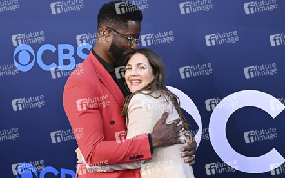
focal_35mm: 52
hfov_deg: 38.9
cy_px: 87
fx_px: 404
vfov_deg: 24.9
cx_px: 140
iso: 400
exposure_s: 1/200
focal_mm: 50
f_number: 5.6
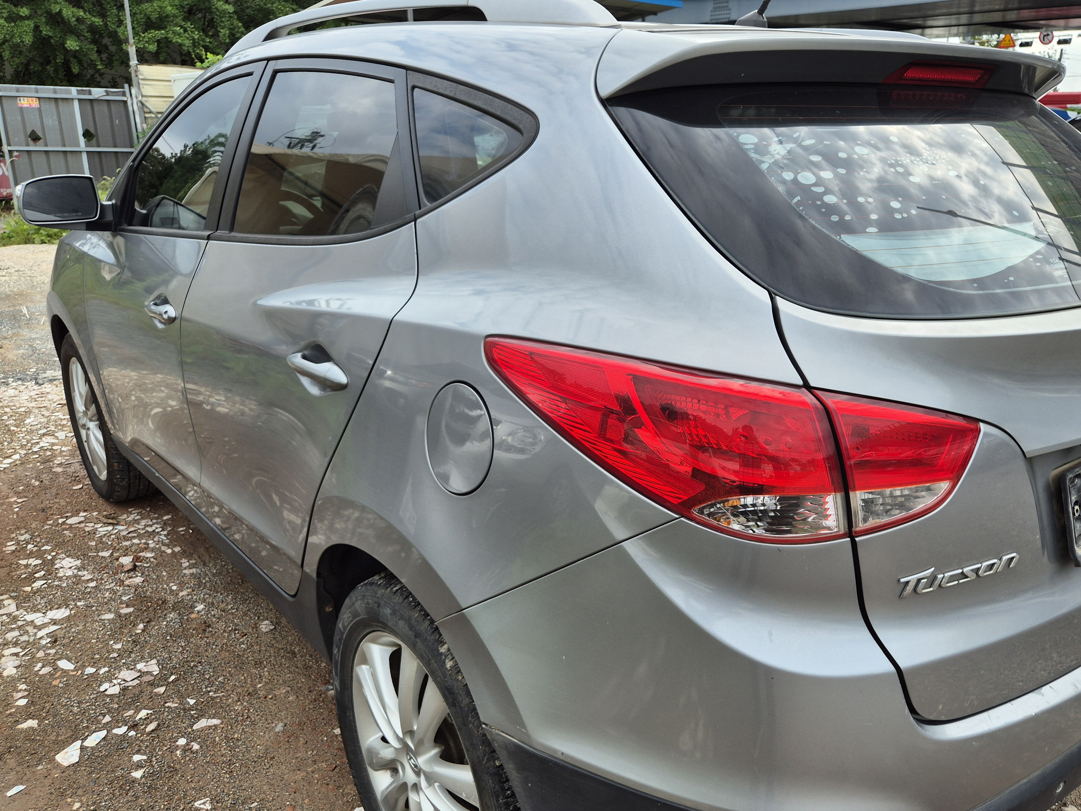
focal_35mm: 28
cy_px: 431
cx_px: 612
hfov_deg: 63.2
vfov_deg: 49.7
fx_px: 874
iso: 25
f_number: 1.8
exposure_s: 1/802
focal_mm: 5.4
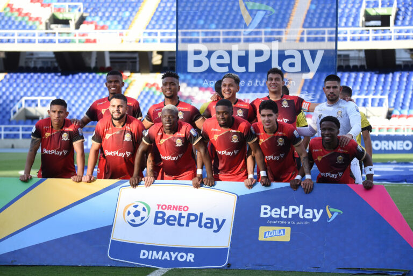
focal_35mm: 140
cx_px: 206
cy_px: 138
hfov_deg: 14.6
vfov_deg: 9.8
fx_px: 1607
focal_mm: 140
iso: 640
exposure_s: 1/800
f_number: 5
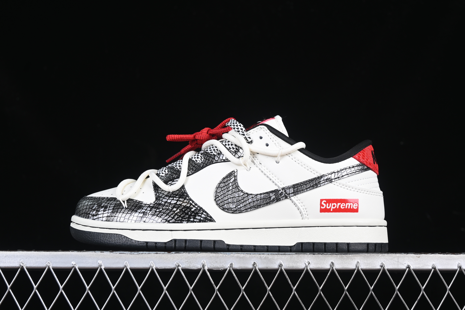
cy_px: 155
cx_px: 232
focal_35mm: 75
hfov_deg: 27.0
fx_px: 969
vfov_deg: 18.2
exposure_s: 1/80
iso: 160
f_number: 7.1
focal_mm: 50
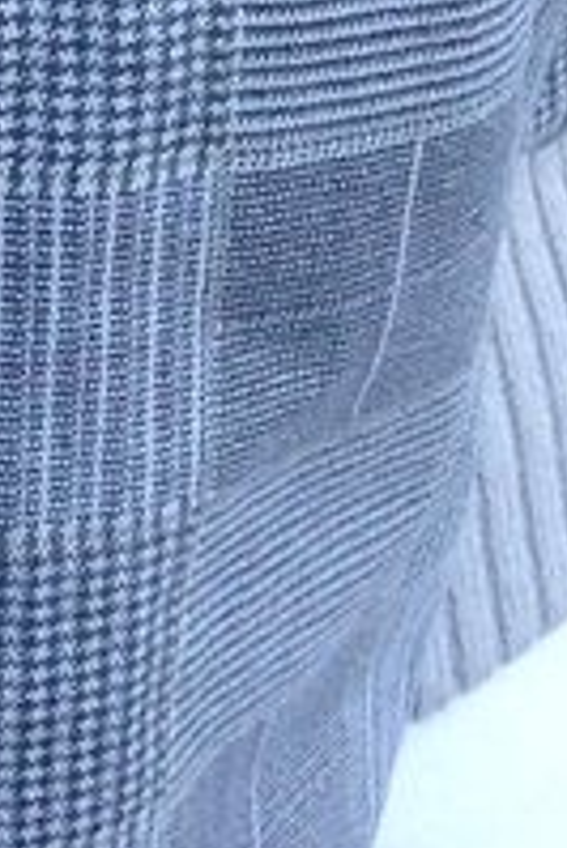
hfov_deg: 6.0
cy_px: -539
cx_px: 64
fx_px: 5424
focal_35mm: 230
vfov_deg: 8.7
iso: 64
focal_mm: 4.12
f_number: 2.4
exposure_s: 1/120
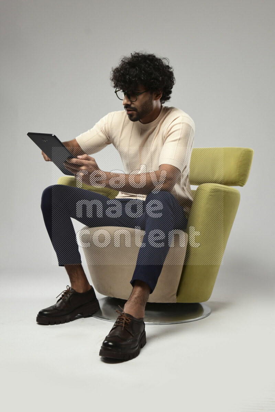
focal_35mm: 38
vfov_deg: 50.7
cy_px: 206
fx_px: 435
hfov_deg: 35.1
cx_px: 138
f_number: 5.6
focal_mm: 38
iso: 400
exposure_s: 1/125
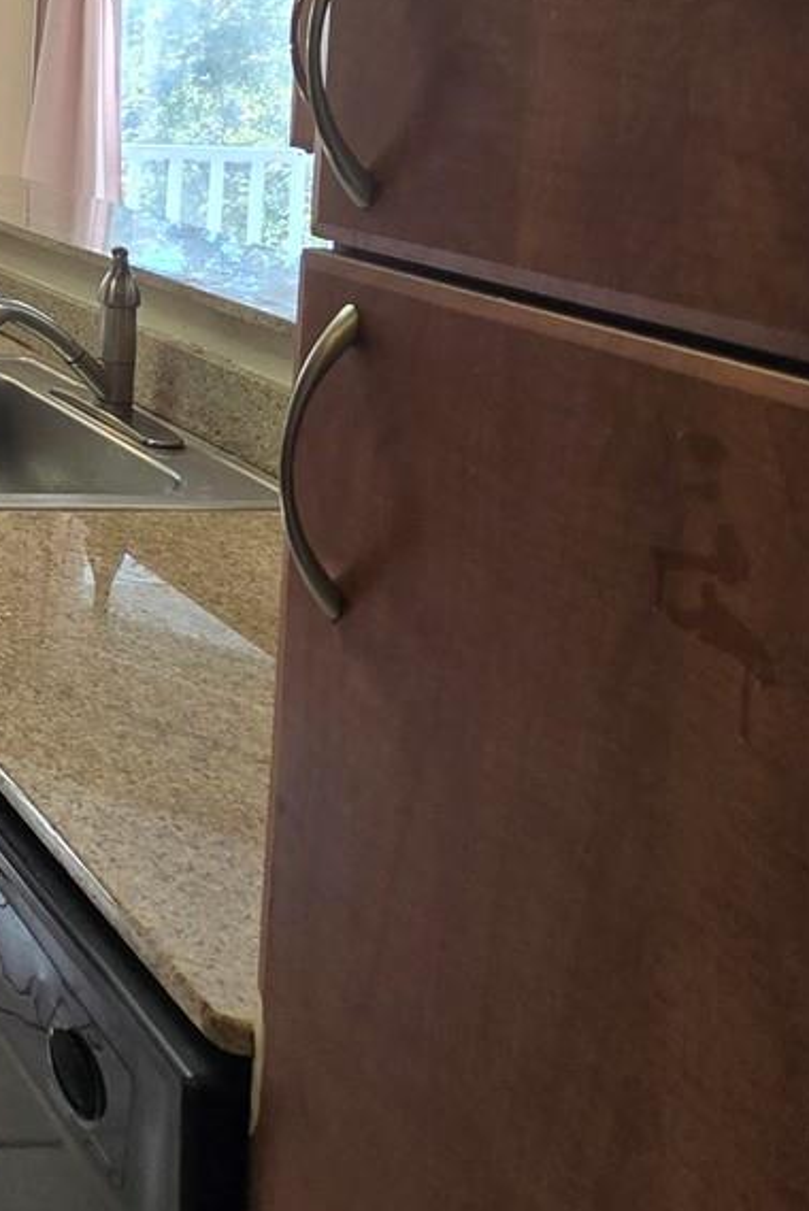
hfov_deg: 22.5
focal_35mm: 38
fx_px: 1279
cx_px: -611
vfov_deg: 44.9
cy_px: 70
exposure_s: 1/60
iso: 50
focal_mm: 2.2
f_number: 2.2
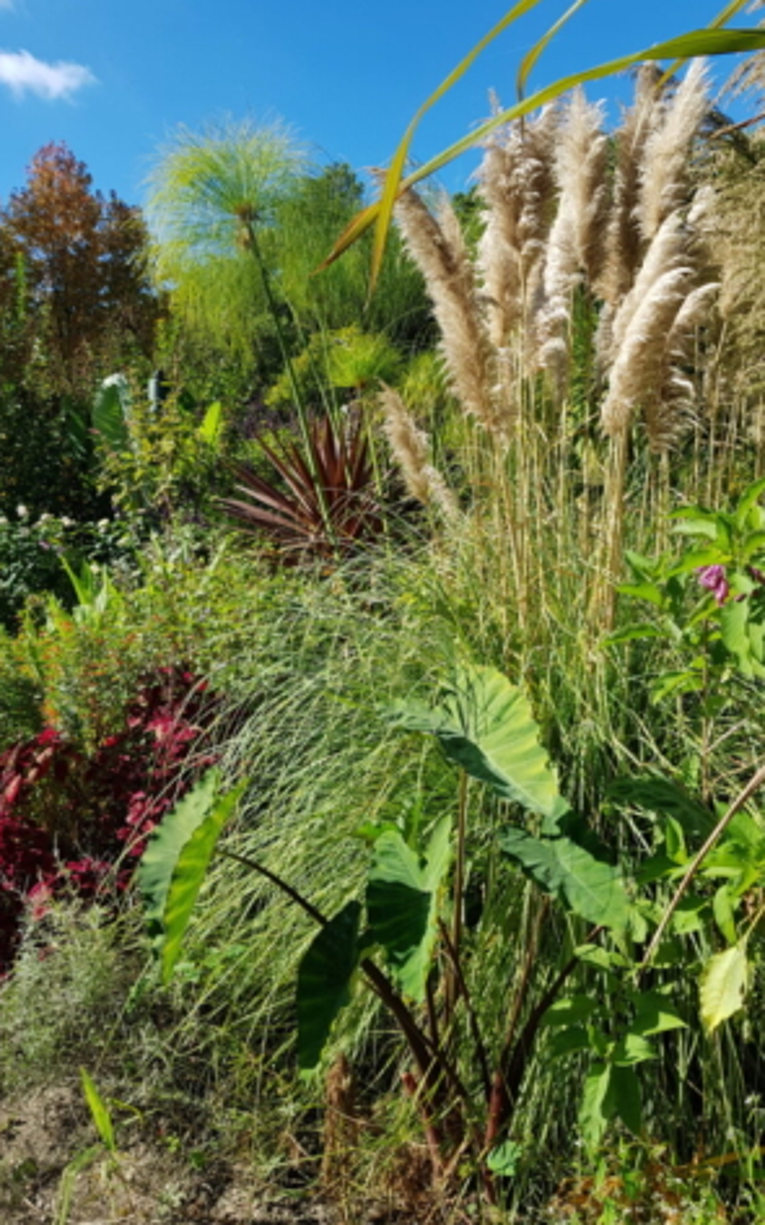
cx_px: 397
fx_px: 934
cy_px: 607
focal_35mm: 28
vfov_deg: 66.5
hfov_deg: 44.5
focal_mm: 4.2
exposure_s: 1/1448
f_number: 1.7
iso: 40
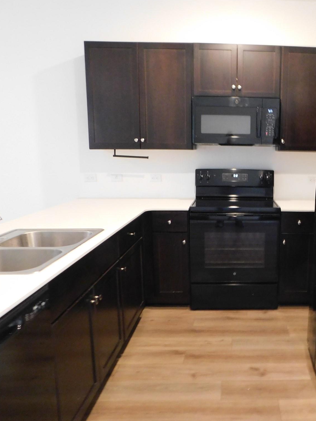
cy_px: 210
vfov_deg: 58.3
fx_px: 377
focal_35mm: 31
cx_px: 254
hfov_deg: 43.3
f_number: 3
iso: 400
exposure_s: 1/10
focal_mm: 4
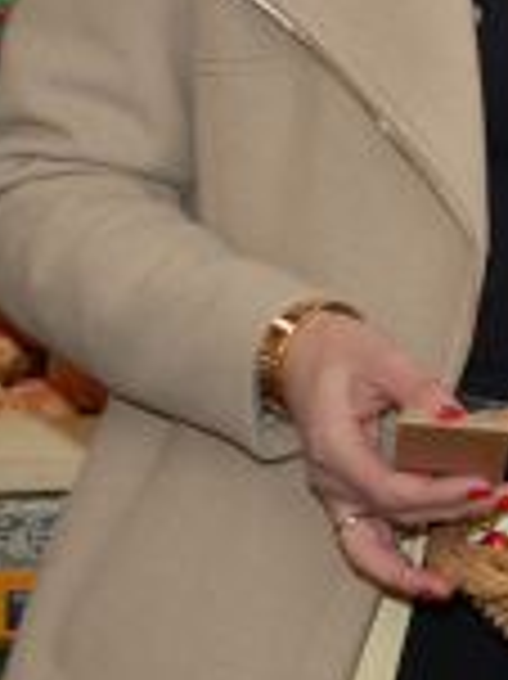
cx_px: 2122
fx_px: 4977
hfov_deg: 5.1
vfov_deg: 7.7
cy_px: -142
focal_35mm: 254
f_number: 4
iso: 125
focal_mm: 39
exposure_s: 1/160
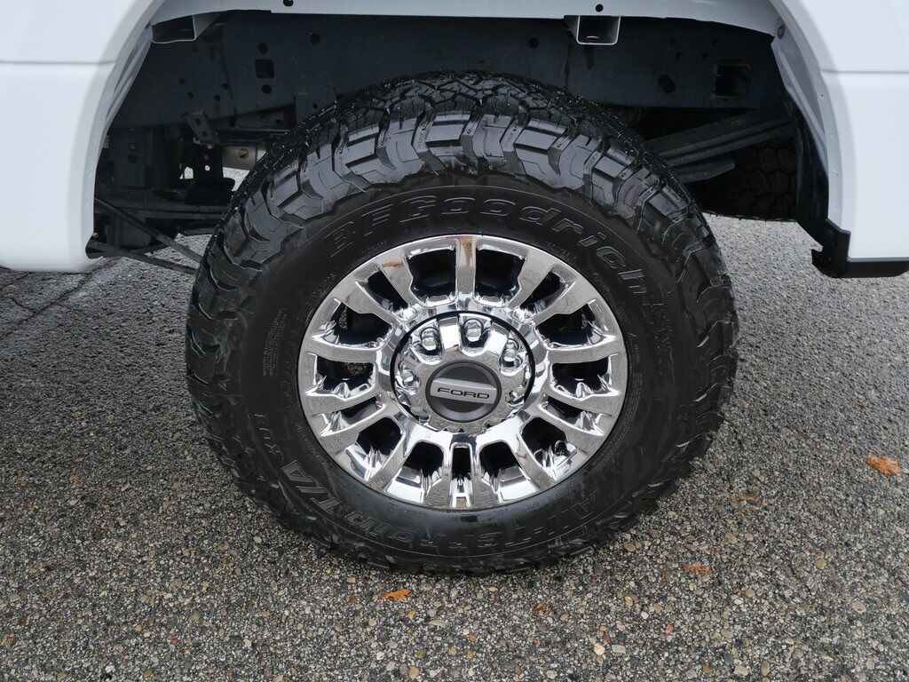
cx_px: 454
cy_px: 341
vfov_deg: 41.8
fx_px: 893
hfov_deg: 54.0
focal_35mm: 34
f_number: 4
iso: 200
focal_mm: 17
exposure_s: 1/100
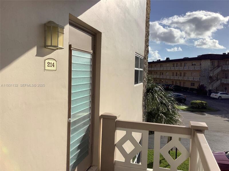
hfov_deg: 58.4
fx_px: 205
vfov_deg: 45.4
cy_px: 86
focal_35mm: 31
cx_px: 114
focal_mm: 3.3
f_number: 2.4
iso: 25
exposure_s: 1/3401
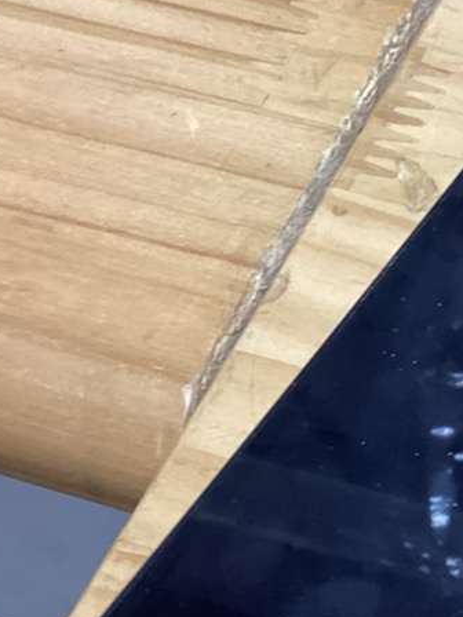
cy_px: 591
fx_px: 1480
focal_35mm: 83
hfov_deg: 17.3
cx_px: 491
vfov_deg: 22.8
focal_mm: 3.3
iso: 125
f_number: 2.4
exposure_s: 1/60
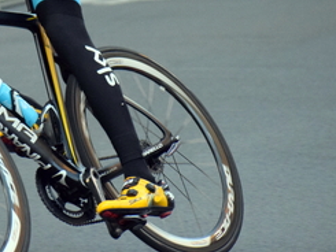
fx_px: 3768
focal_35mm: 388
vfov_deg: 3.8
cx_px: -36
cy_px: 23
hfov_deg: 5.1
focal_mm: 110
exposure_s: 1/500
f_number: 4.5
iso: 3200
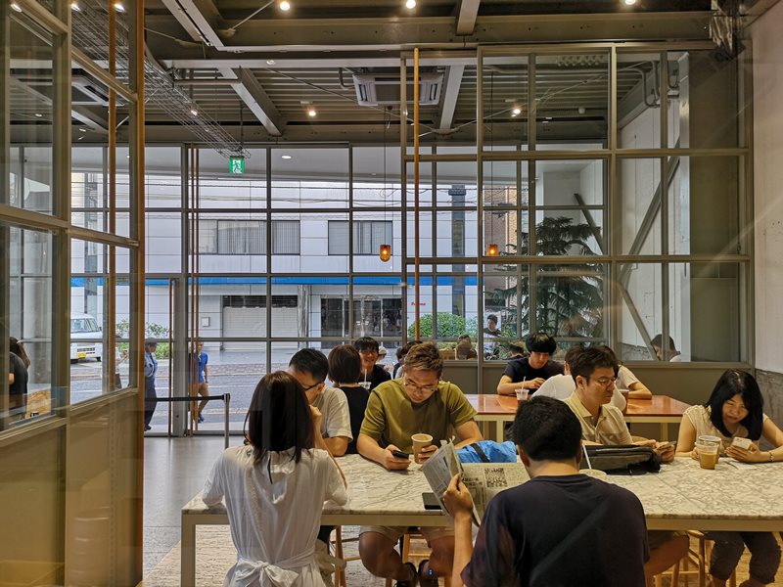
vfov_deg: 51.4
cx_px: 392
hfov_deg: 65.3
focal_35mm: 27
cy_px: 294
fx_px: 611
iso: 64
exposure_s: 1/100
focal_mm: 3.95
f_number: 1.8
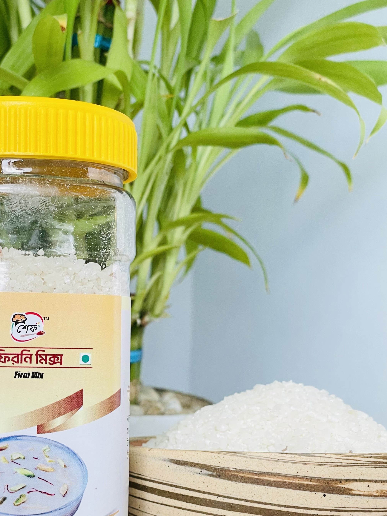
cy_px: 363
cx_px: 105
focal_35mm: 78
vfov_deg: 24.8
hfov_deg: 18.8
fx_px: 1163
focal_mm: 6
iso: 80
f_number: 2
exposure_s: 1/99
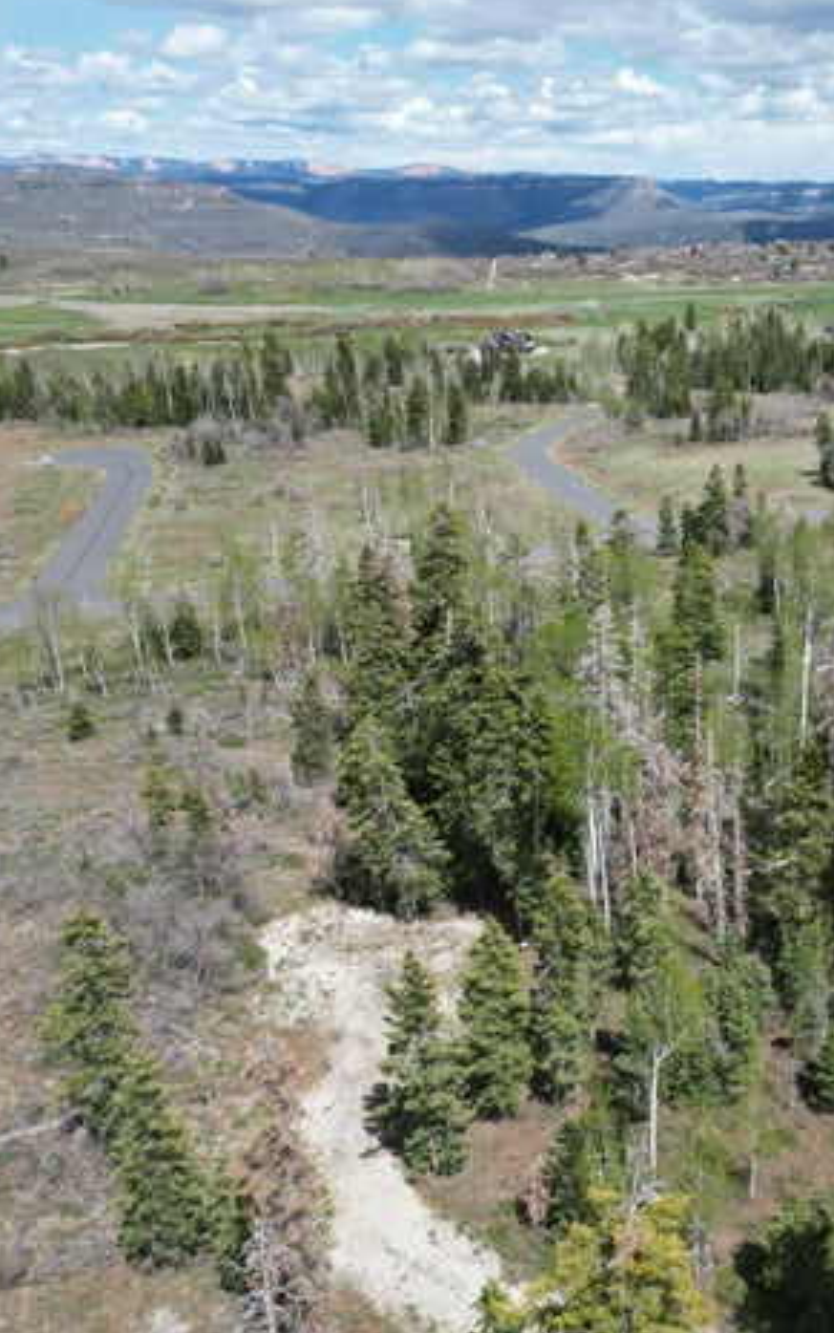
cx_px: 748
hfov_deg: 34.3
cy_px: 671
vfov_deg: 55.3
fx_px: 1272
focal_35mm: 35
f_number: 1.7
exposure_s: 1/3000
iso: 120
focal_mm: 6.72
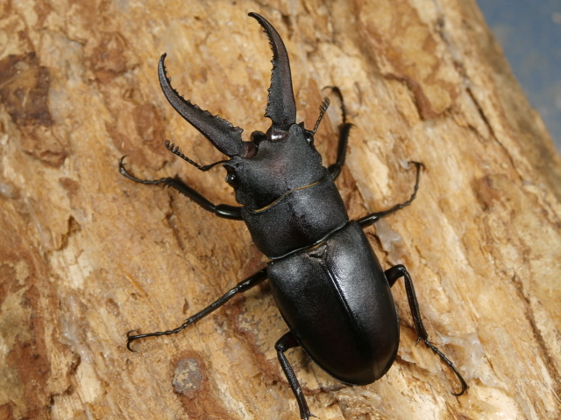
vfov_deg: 21.9
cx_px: 280
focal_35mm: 67
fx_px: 1086
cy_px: 210
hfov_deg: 29.0
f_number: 4.3
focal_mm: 11.86
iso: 200
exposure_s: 1/80
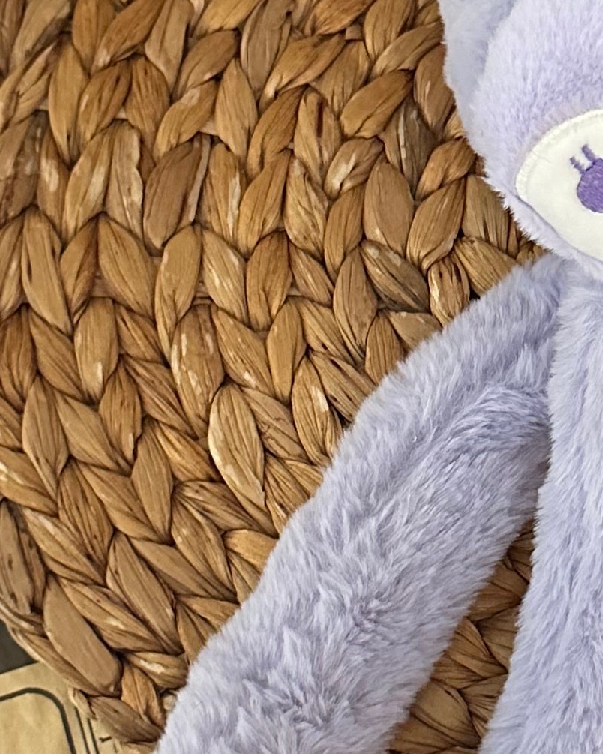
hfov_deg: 16.3
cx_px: 458
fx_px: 2097
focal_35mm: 94
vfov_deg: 20.4
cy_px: 415
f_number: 1.78
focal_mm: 6.86
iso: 800
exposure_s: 1/60
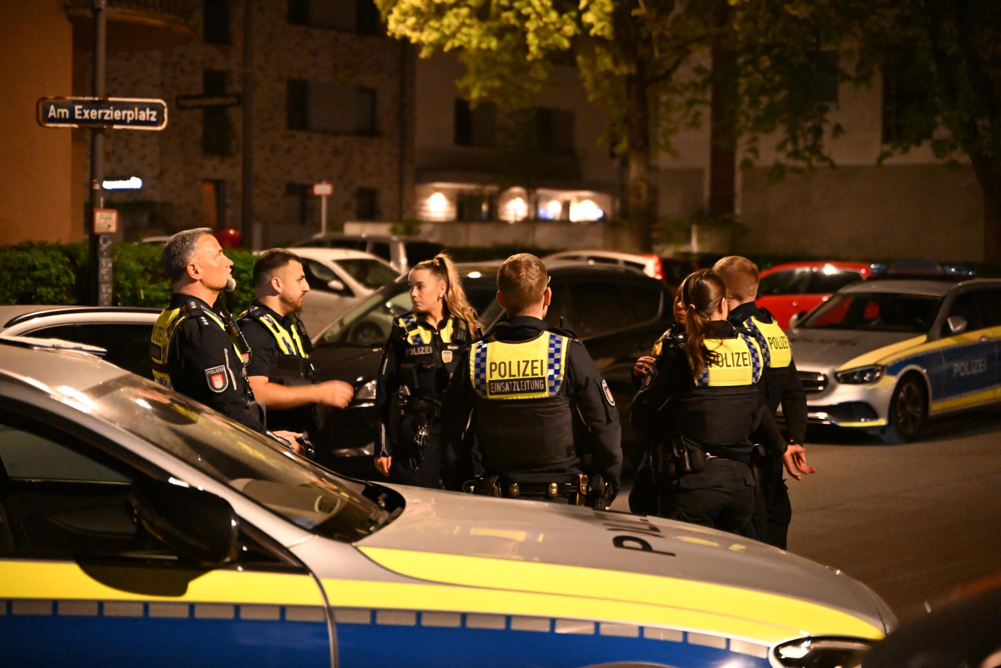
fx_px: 2085
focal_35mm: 75
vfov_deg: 18.2
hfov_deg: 27.0
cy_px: 334
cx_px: 500
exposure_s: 1/60
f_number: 2.8
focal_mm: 75
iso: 16000
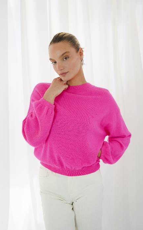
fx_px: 256
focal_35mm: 41
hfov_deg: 31.2
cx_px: 74
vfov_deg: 48.2
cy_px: 115
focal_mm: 40
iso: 3200
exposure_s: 1/500
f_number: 4.5
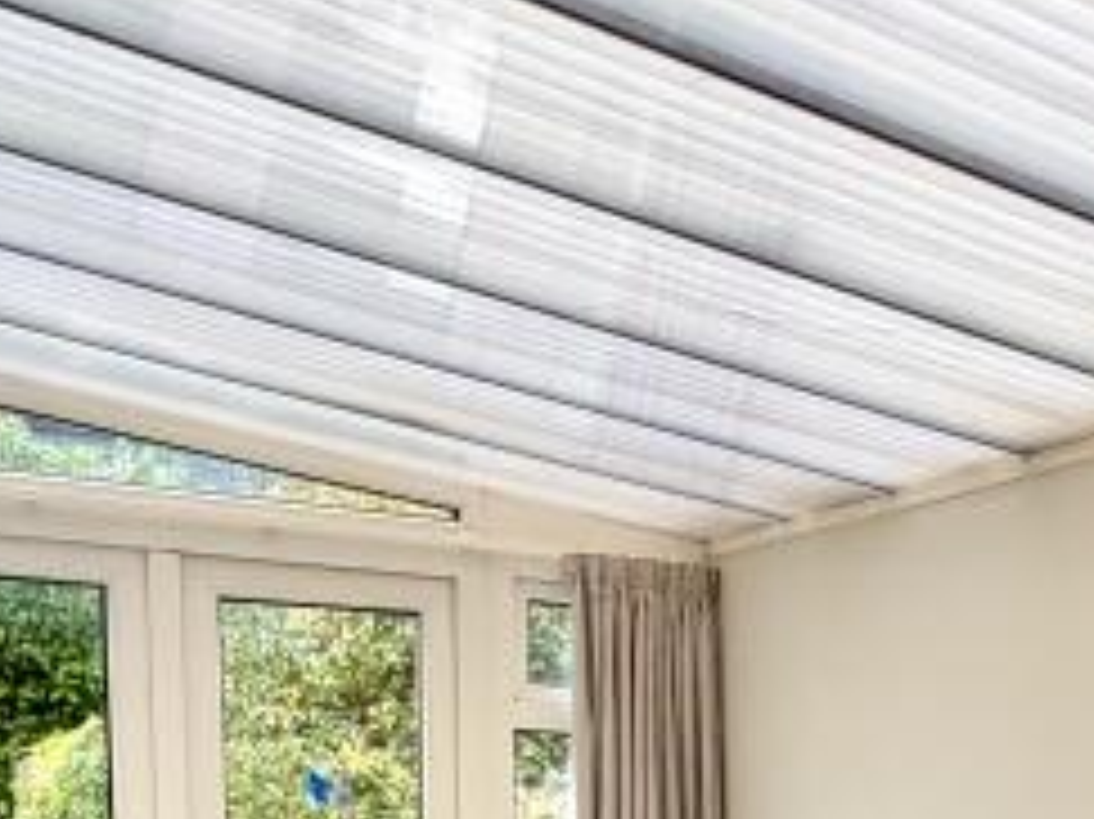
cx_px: 936
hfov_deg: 31.5
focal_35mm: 59
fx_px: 1864
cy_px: 1130
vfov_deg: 21.8
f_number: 2.2
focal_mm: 2.22
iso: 125
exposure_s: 1/121
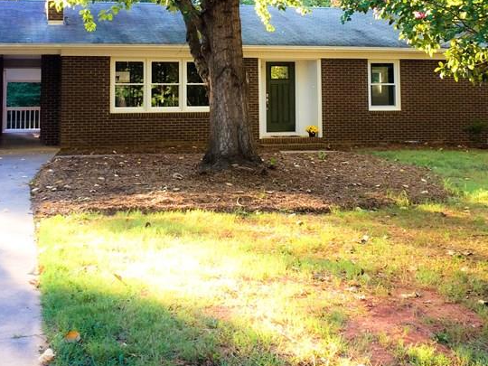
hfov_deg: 34.9
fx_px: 775
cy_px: 39
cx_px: 242
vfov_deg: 25.7
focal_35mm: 55
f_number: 2.2
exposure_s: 1/60
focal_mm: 4.15
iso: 32
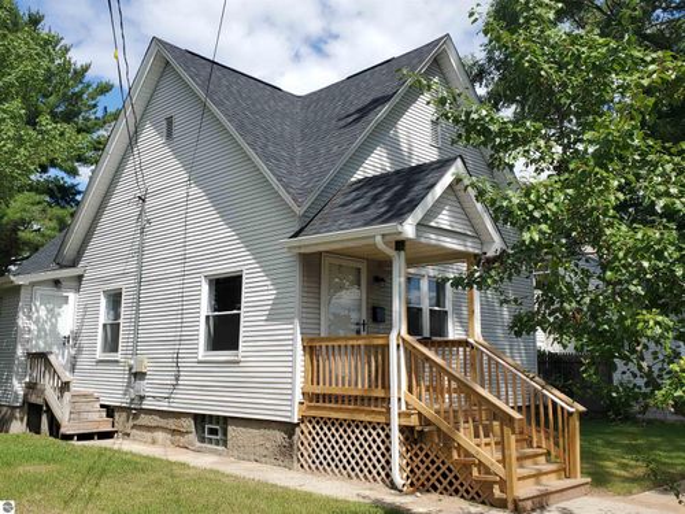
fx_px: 515
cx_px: 342
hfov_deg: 67.3
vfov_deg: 53.1
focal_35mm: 26
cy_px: 257
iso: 50
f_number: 2.4
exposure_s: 1/1517
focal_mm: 4.3
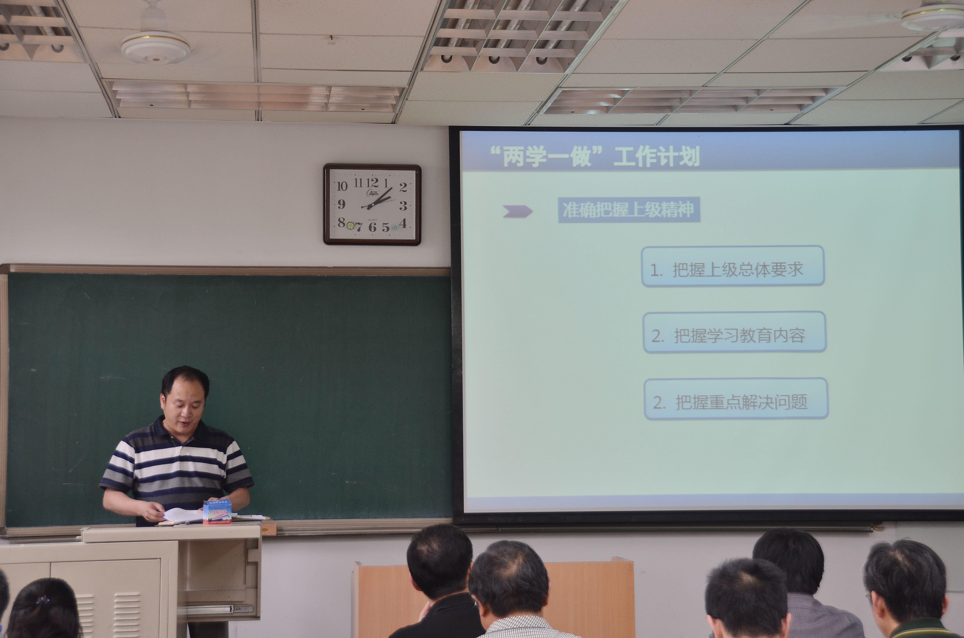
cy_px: 319
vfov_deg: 19.6
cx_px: 482
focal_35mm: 69
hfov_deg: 29.3
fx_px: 1844
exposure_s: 1/40
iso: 250
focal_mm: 46
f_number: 5
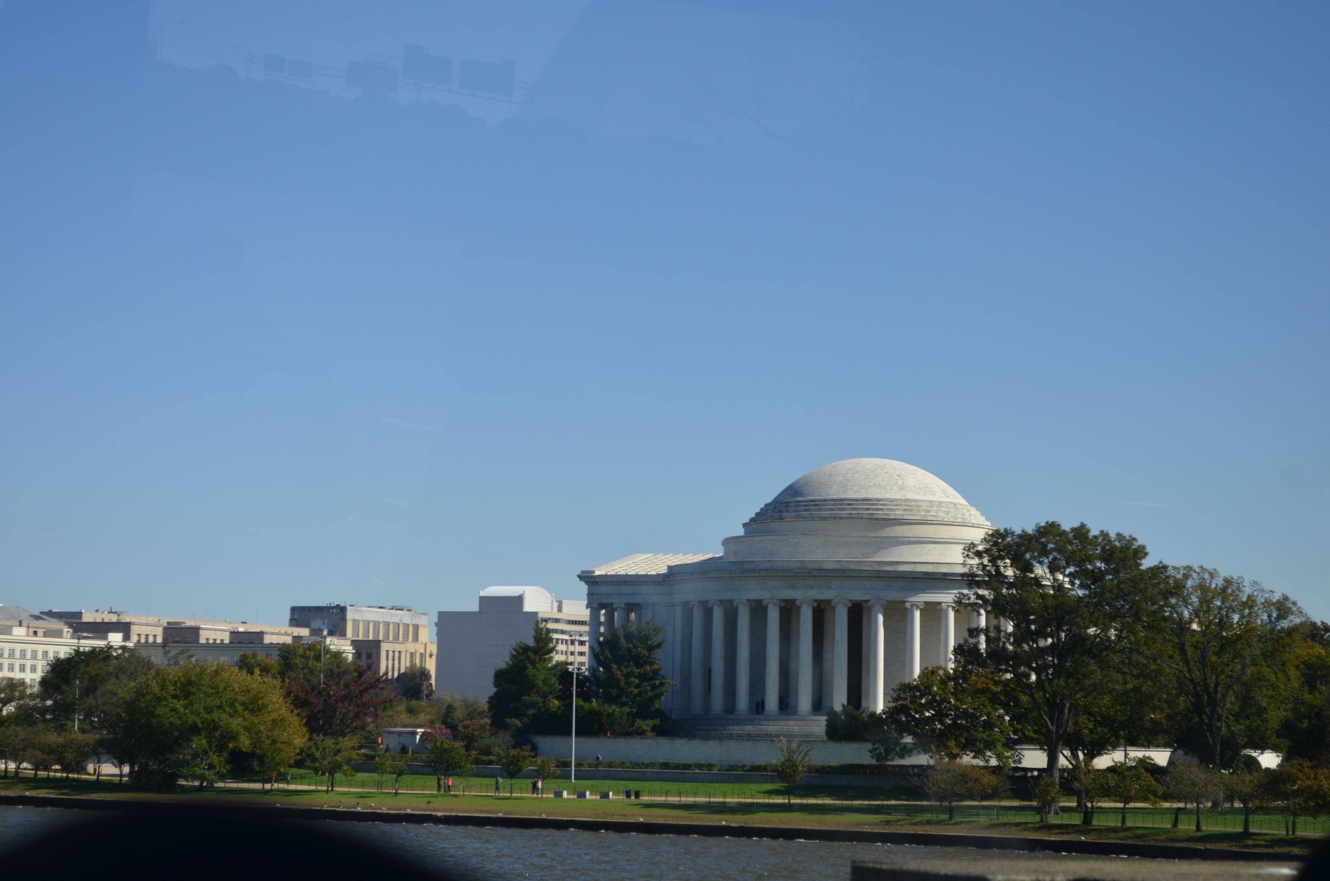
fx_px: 3042
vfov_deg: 16.5
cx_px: 665
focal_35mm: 82
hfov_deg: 24.7
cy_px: 440
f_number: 6.3
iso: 200
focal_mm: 55
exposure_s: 1/160
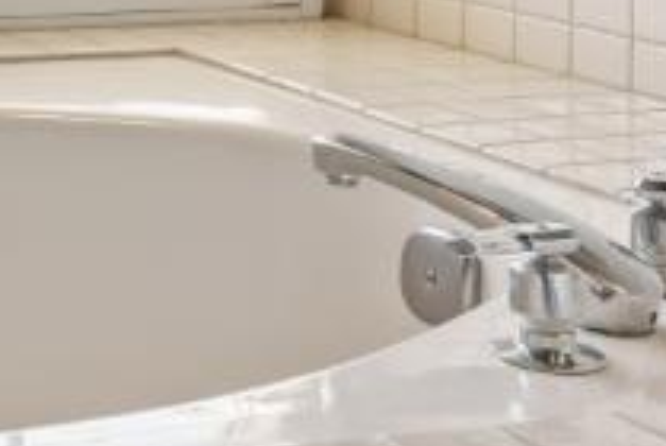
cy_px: -319
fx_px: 1834
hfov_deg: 17.1
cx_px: -516
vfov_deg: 12.8
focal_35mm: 99
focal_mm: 18
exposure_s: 1/8
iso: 80
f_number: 8
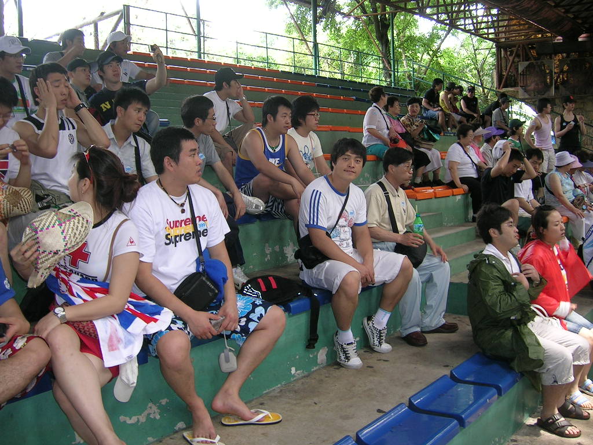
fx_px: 600
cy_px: 222
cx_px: 296
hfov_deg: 52.6
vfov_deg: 40.7
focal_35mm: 35
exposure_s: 1/30
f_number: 2.8
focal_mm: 5.4
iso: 50
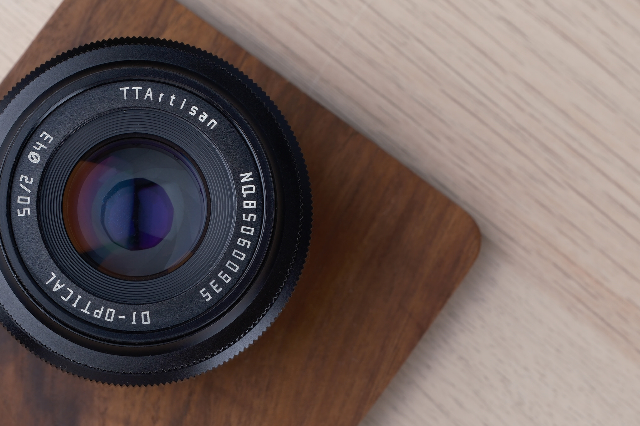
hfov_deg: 11.7
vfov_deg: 7.8
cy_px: 278
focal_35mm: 175
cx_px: 302
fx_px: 3111
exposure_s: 1/160
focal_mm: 80
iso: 160
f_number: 10
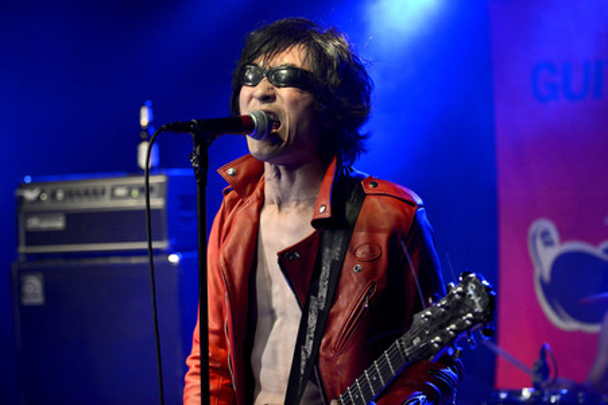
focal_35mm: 70
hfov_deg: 28.9
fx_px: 1181
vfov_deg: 19.4
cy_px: 202
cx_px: 304
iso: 2500
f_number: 2.8
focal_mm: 70
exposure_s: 1/200
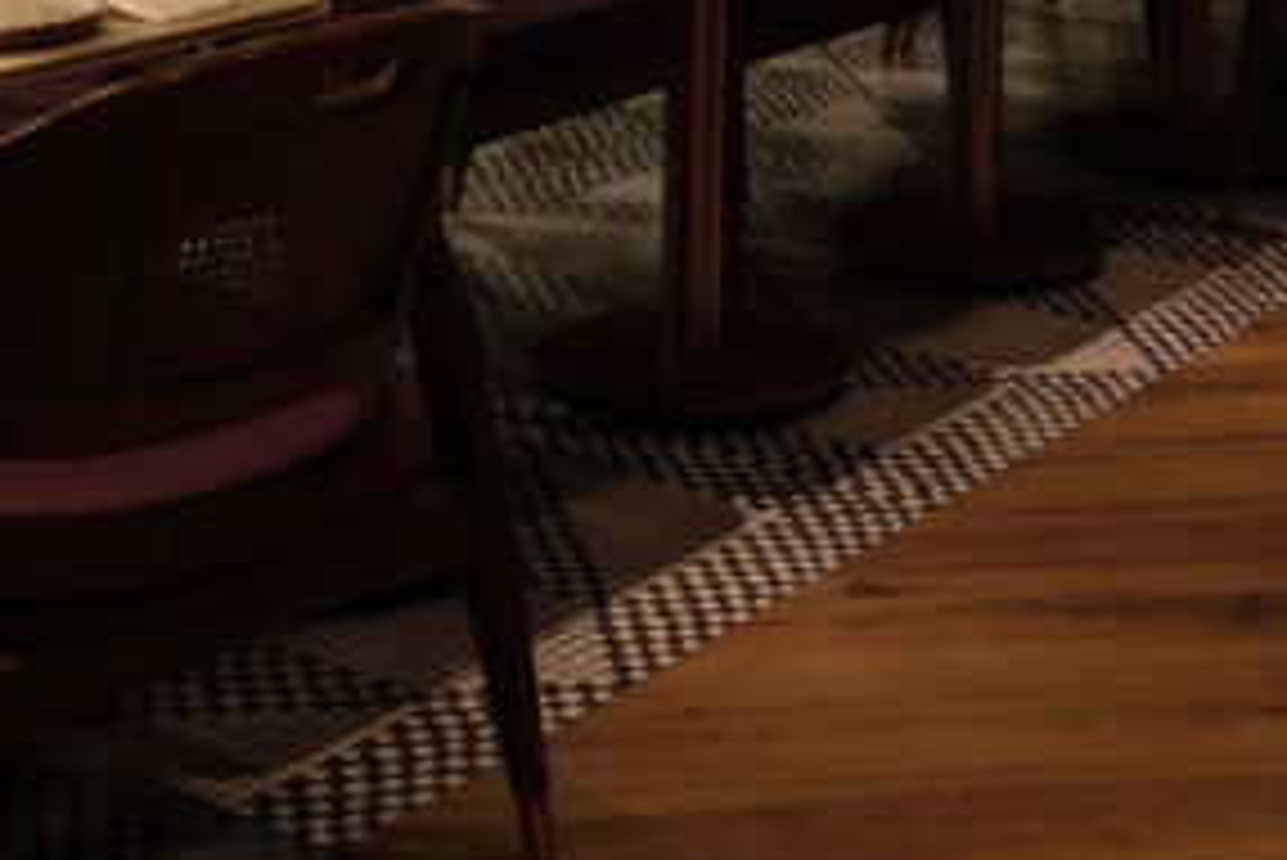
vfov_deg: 14.7
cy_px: -457
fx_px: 3076
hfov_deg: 23.6
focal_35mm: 86
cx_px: 612
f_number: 2.8
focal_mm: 16
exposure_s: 1/80
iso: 1000
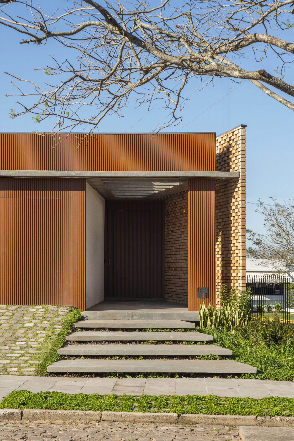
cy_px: 220
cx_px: 147
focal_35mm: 67
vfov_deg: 30.1
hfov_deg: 20.3
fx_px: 820
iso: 64
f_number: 8
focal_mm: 67
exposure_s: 1/100
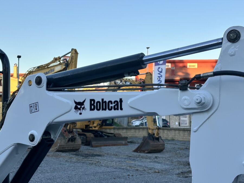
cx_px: 122
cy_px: 92
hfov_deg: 39.7
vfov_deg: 30.3
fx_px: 338
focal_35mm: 48
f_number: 1.78
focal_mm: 6.86
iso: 64
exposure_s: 1/756
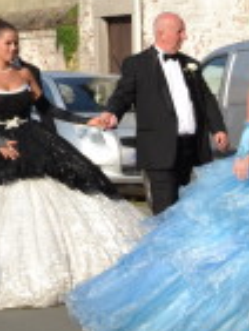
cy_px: 291
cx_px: 308
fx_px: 1781
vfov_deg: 10.6
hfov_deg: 7.9
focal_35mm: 186
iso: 100
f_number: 8
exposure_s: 1/200
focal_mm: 38
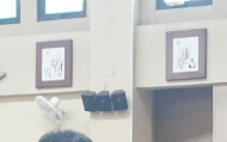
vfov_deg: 6.4
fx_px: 1242
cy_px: 285
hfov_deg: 10.1
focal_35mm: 201
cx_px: -100
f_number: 4.5
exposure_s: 1/80
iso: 3200
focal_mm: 25
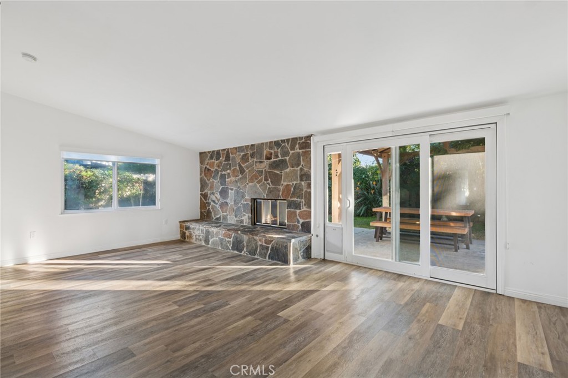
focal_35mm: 16
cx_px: 284
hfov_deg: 96.8
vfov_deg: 73.7
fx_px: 252
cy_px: 189
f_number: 8
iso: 320
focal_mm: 16
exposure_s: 1/8
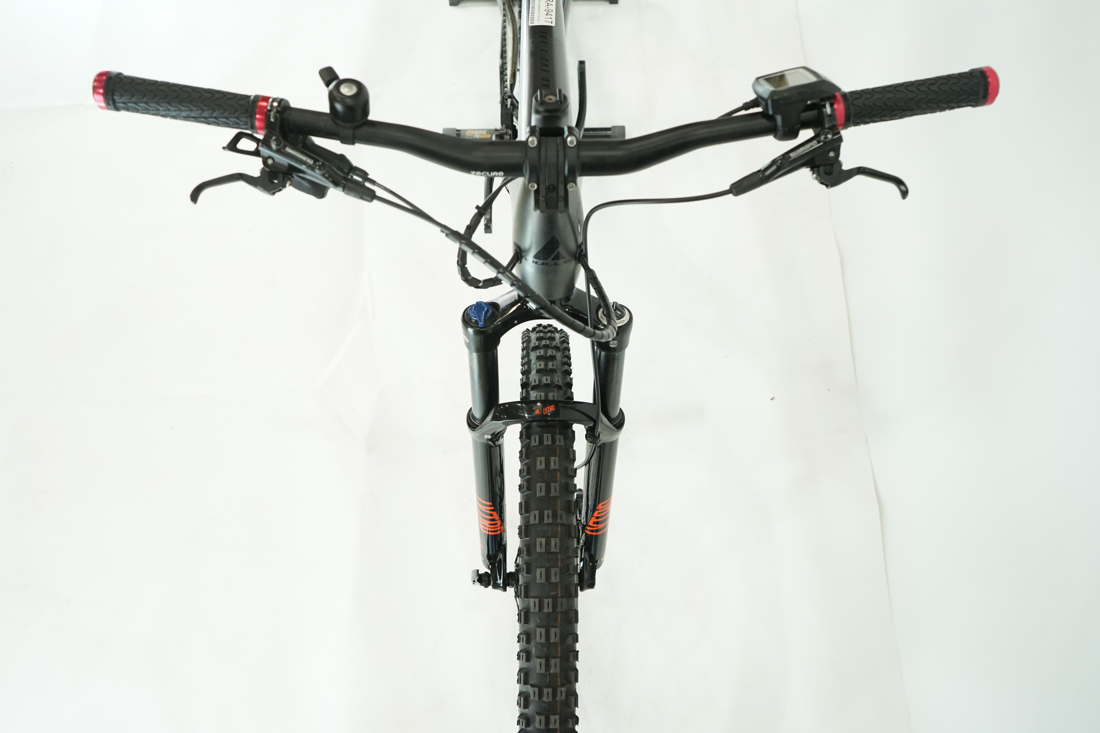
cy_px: 366
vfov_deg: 45.0
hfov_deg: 63.7
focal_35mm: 29
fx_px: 886
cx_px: 550
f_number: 5
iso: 1600
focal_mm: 29
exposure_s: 1/200
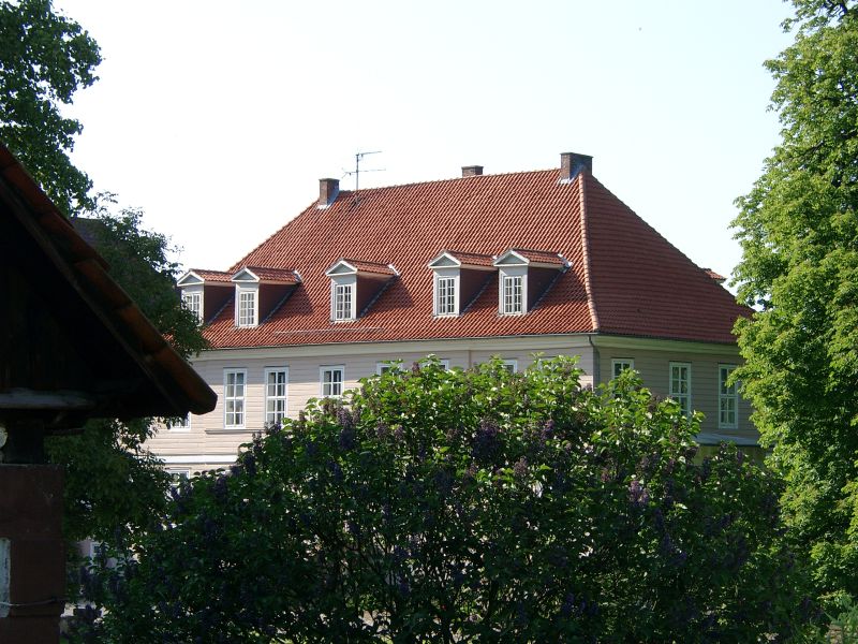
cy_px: 322
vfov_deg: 14.8
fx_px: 2479
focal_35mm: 100
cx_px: 429
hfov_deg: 19.6
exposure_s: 1/275
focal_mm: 20.74
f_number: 4
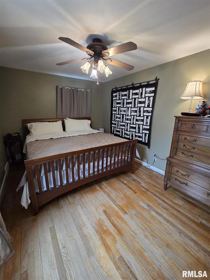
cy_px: 140
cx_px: 105
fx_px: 105
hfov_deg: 89.9
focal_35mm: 13
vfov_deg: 106.2
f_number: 2.2
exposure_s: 1/60
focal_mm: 2.2
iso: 320
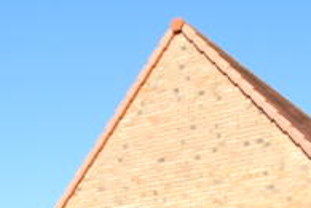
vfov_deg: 14.9
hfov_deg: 24.4
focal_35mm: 79
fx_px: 682
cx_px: 317
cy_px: 382
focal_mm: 10
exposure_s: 1/160
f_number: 6.3
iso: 100
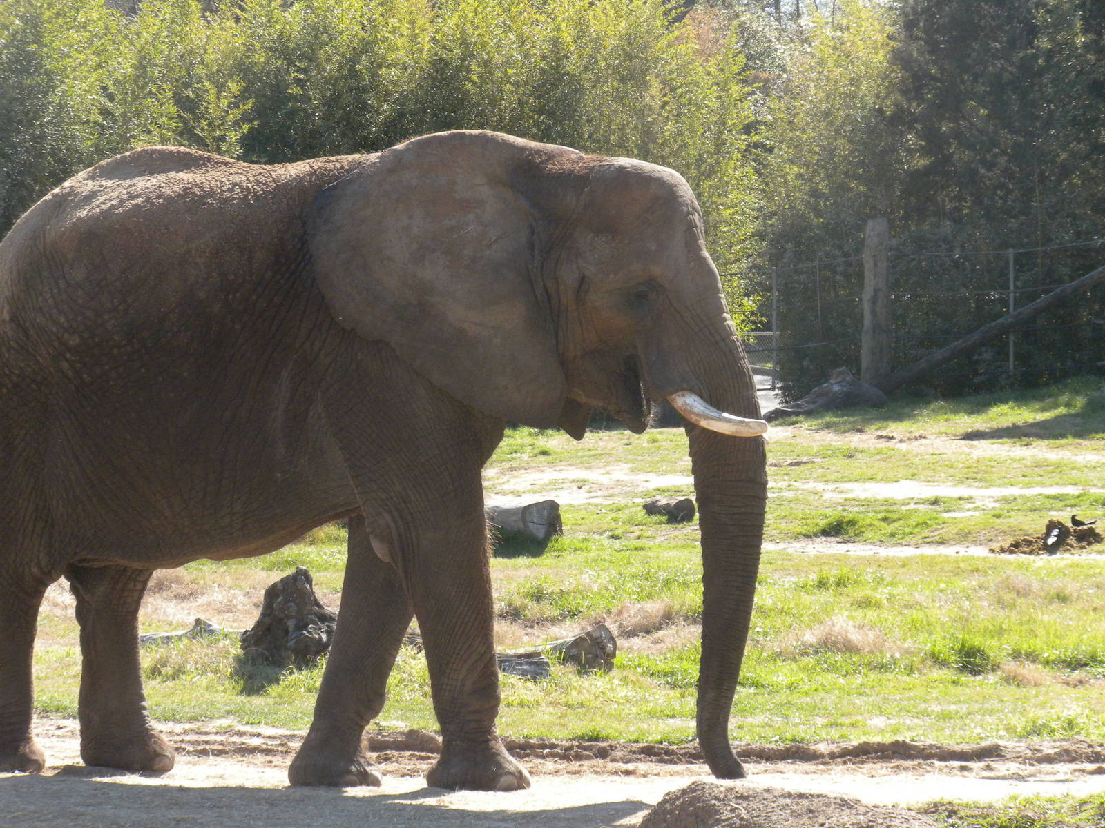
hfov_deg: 16.6
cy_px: 414
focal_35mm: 119
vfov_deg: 12.5
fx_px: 3799
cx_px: 552
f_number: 5.1
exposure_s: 1/545
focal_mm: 21
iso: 245
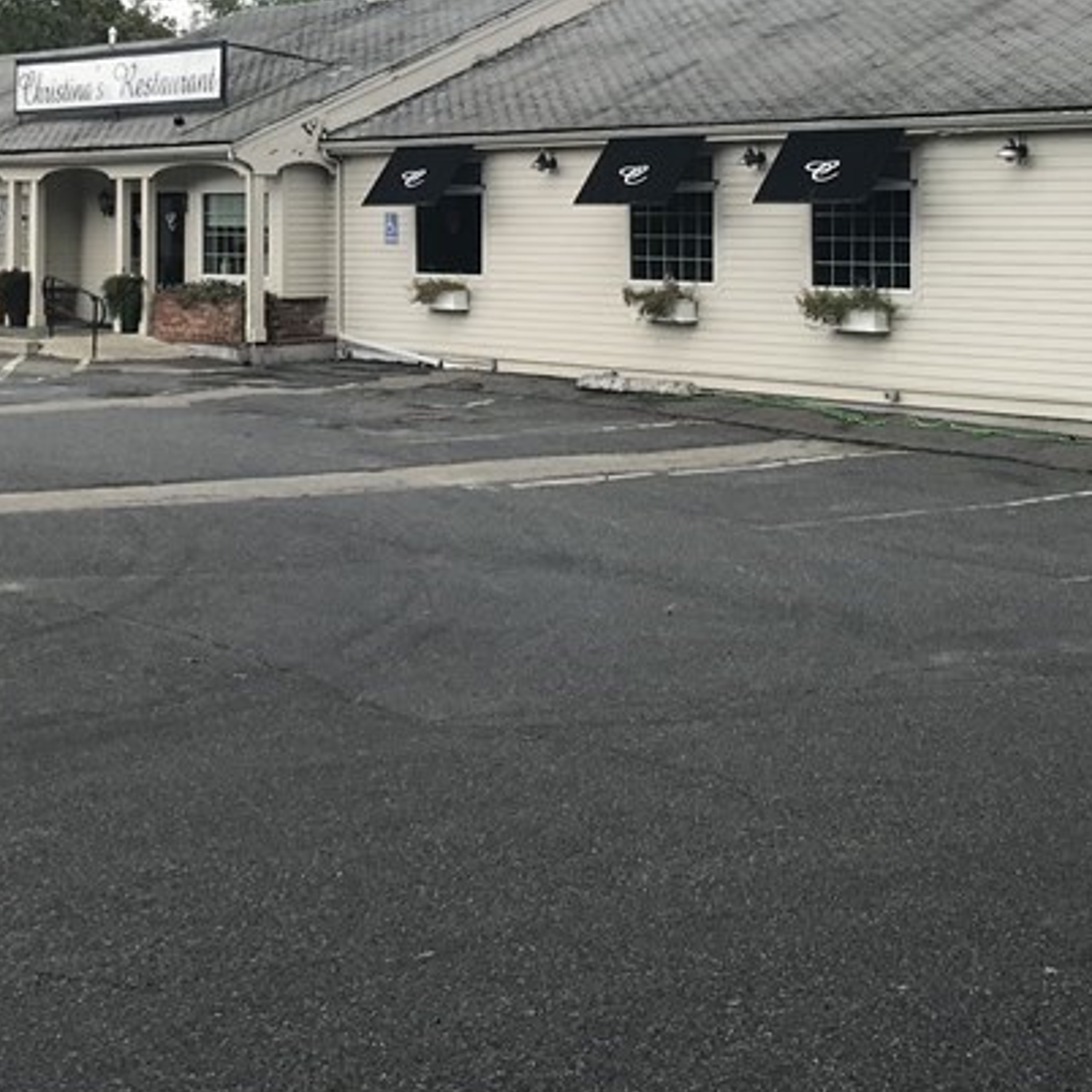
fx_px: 2248
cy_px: 212
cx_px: 451
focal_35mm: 63
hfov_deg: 27.3
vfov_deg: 26.8
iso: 20
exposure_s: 1/651
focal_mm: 3.99
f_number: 1.8
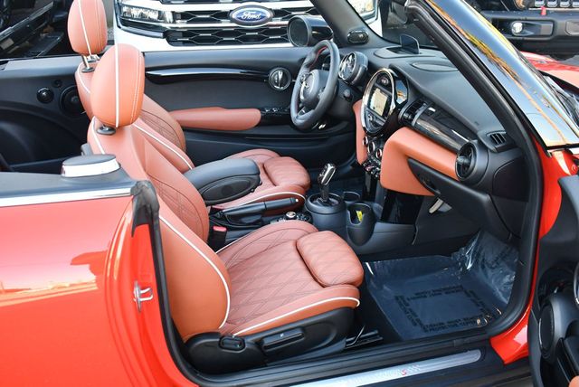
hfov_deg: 53.1
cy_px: 194
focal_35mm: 36
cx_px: 290
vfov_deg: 36.9
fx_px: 580
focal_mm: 18
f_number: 3.5
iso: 800
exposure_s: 1/250
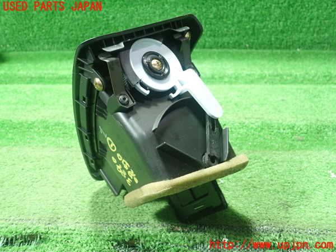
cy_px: 126
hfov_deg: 60.0
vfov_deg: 46.8
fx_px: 291
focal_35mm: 30
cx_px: 168
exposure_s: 1/60
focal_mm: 5.5
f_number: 2.3
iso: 800
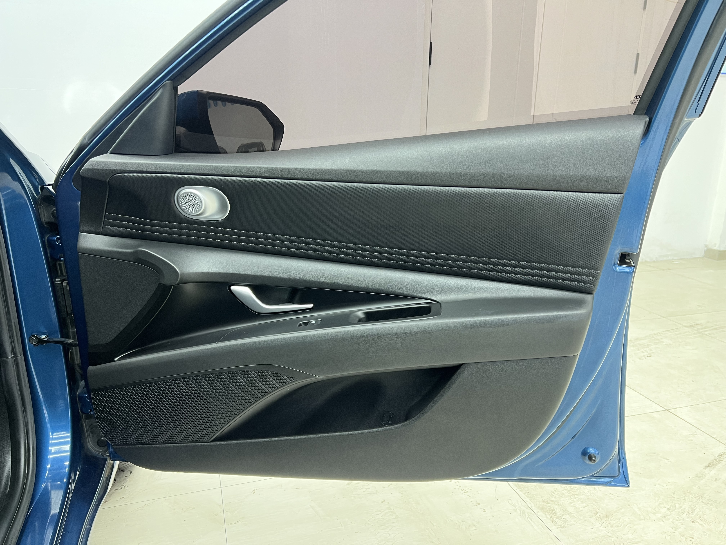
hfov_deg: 67.3
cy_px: 272
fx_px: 545
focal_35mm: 26
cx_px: 363
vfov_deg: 53.1
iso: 160
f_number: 1.5
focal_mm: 5.7
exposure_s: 1/60
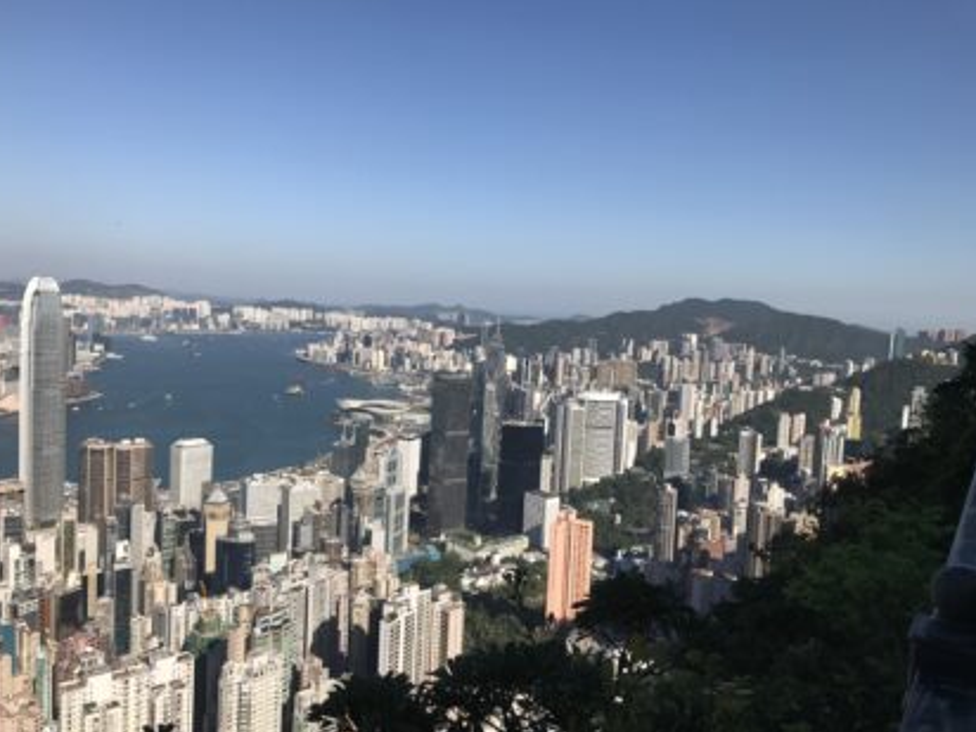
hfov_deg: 61.7
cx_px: 480
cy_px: 372
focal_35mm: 29
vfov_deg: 48.2
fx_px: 818
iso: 20
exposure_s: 1/3096
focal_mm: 3.99
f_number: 1.8
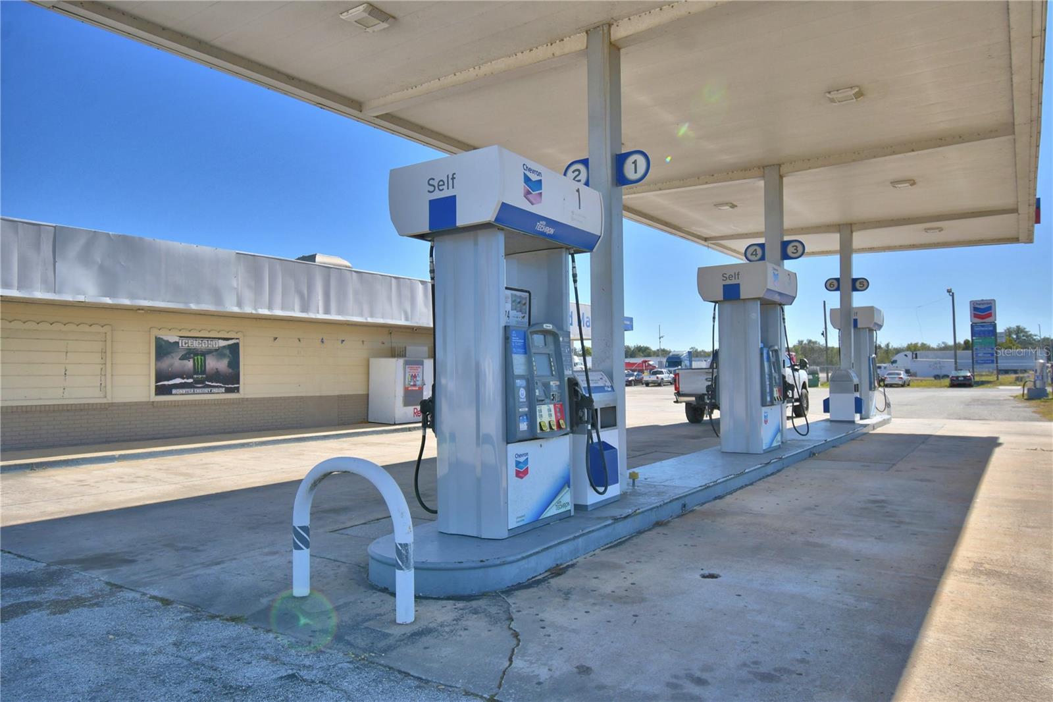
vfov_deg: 53.1
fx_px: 702
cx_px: 526
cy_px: 351
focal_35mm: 24
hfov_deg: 73.8
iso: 100
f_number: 5.3
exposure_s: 1/800
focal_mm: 16
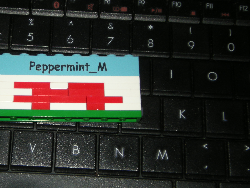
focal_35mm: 78
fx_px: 563
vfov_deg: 18.9
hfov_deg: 24.8
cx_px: 71
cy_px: 98
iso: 64
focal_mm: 8.8
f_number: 3.8
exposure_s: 1/60
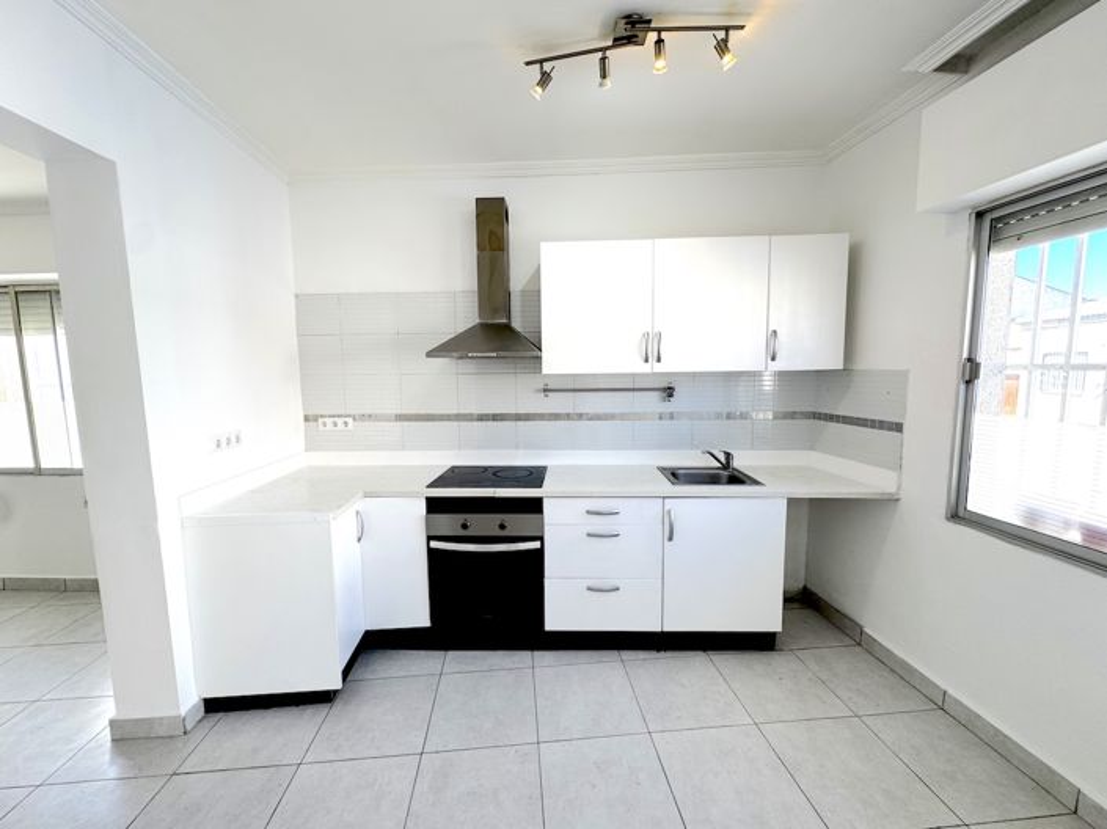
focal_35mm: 14
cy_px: 414
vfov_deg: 85.6
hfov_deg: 102.1
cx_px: 554
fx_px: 447
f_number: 2.2
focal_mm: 2.22
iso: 40
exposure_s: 1/100
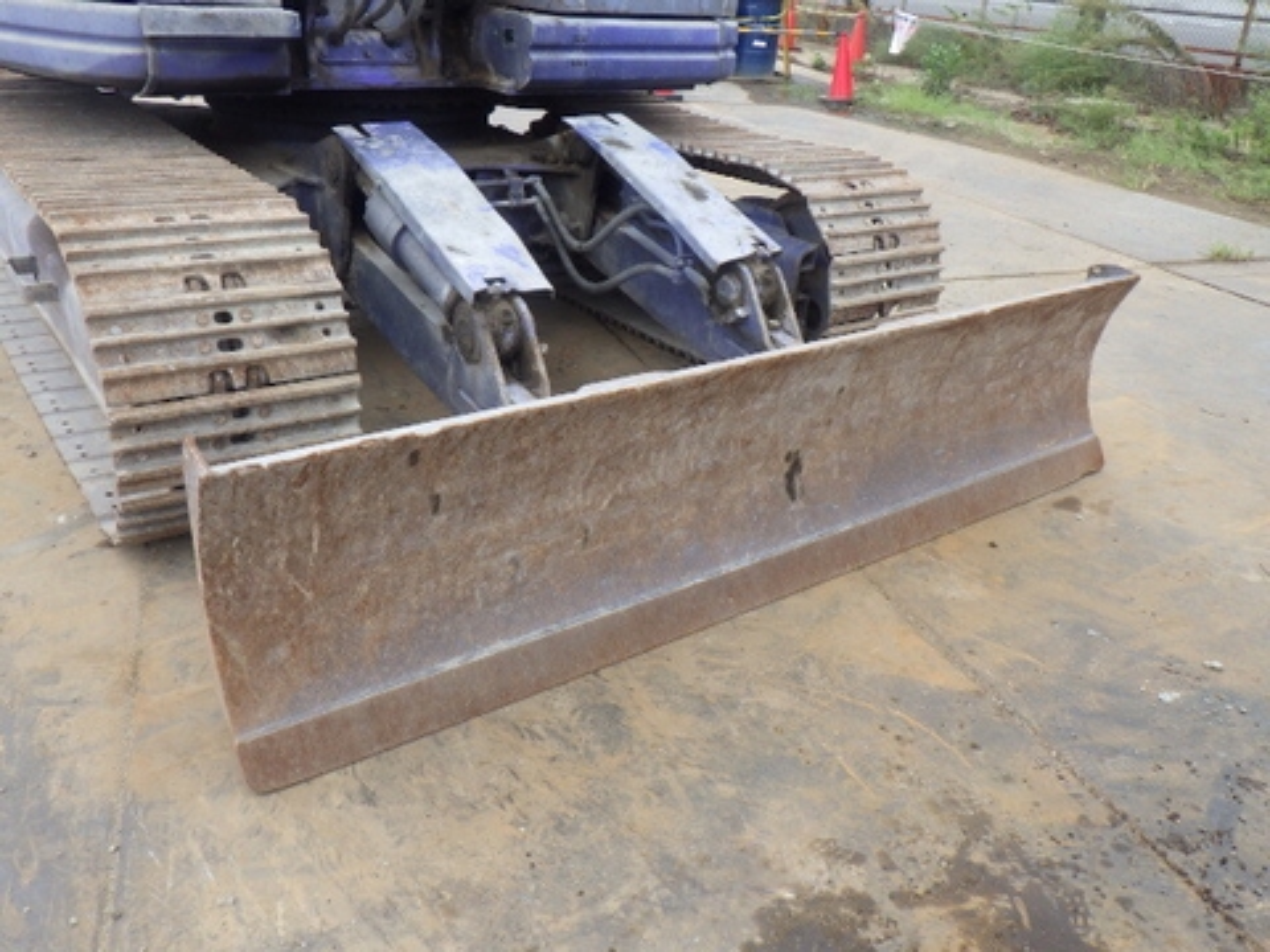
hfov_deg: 63.4
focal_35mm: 28
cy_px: 476
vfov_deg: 49.7
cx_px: 635
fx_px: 1027
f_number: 4.2
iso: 125
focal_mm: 5
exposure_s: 1/200
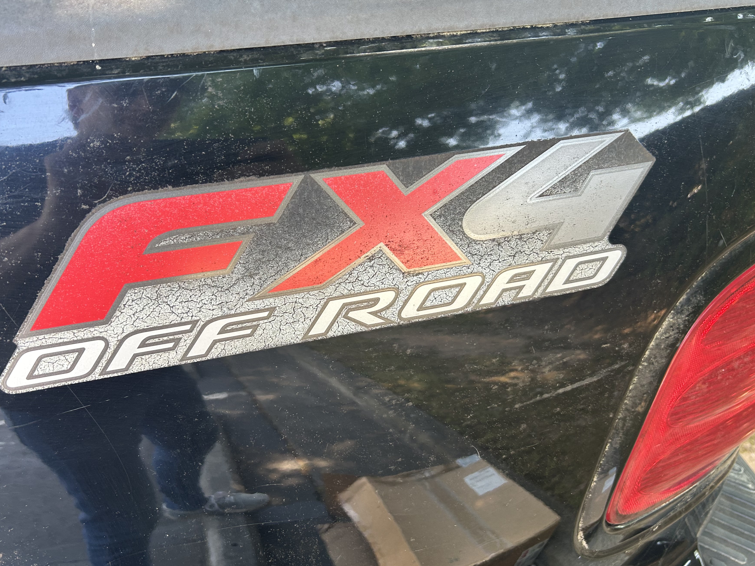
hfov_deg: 59.9
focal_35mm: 30
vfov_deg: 46.8
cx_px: 347
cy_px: 295
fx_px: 654
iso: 100
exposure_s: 1/121
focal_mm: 5.7
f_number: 1.5
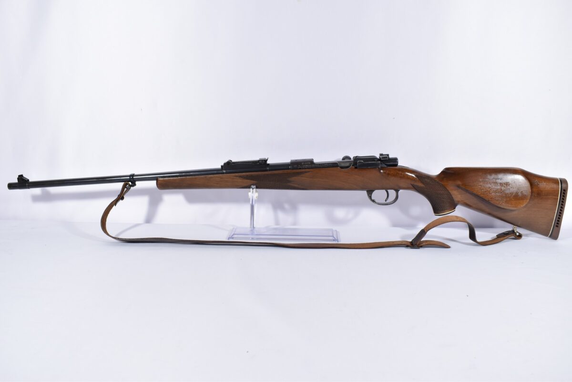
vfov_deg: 43.6
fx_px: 477
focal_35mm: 30
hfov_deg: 61.9
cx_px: 286
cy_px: 191
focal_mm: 20
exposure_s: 1/25
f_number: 5
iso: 640
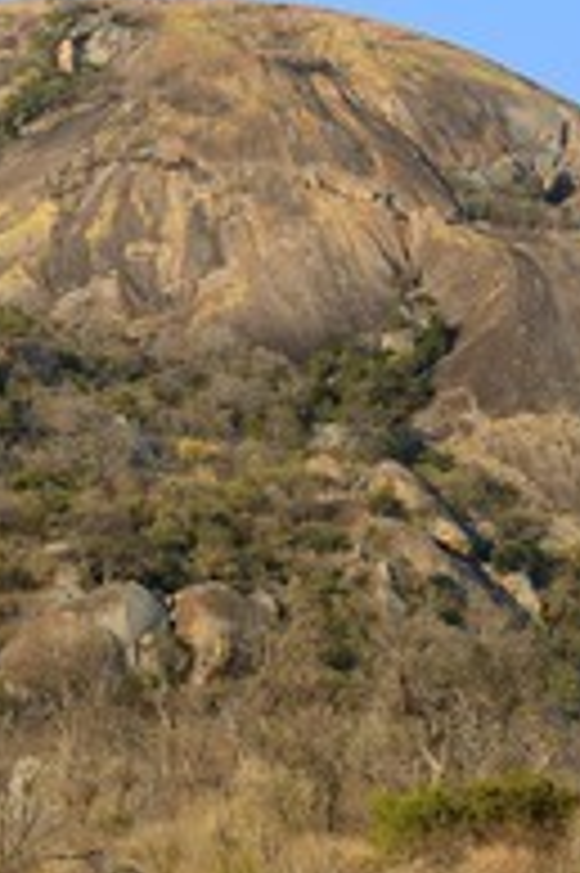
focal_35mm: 217
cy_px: 472
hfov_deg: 6.3
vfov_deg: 9.5
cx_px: 225
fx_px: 5253
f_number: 7.1
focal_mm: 100
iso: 400
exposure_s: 1/500
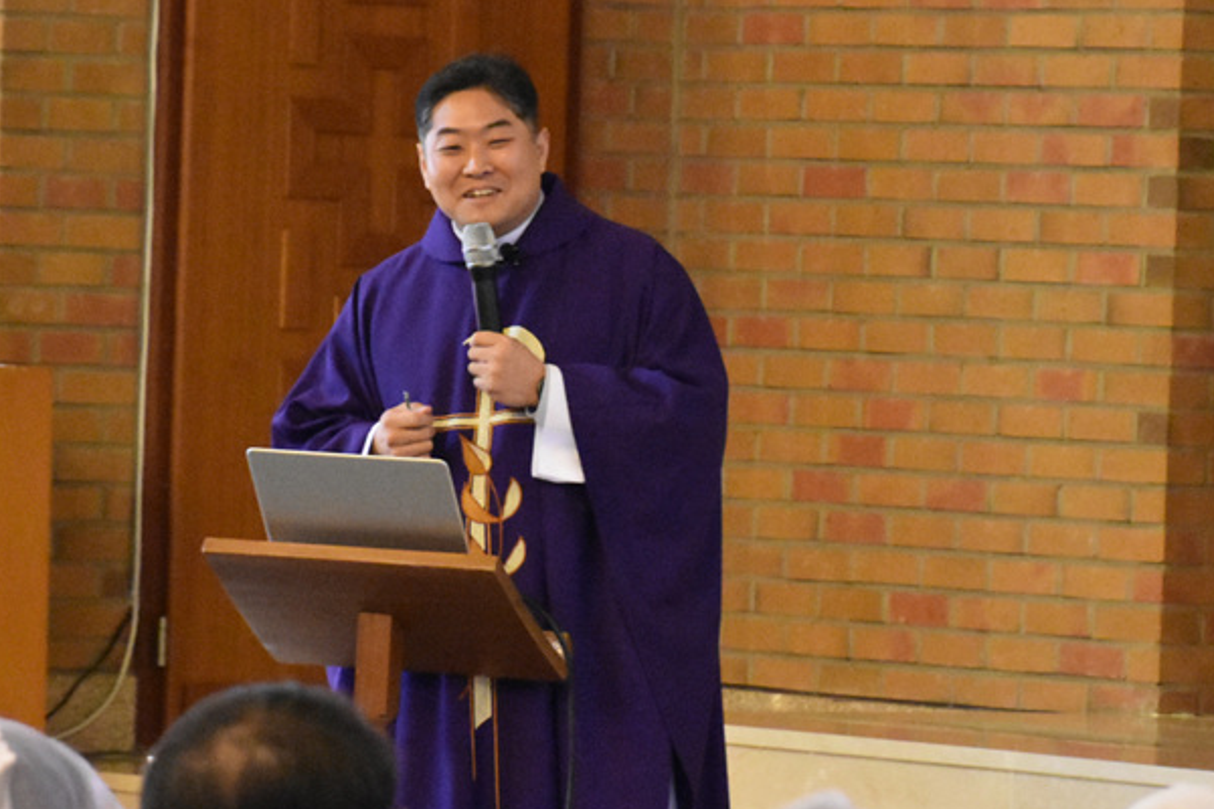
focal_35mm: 311
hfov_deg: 6.6
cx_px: 635
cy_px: 231
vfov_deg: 4.4
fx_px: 10487
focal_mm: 122
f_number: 5.6
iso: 11400
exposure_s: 1/60
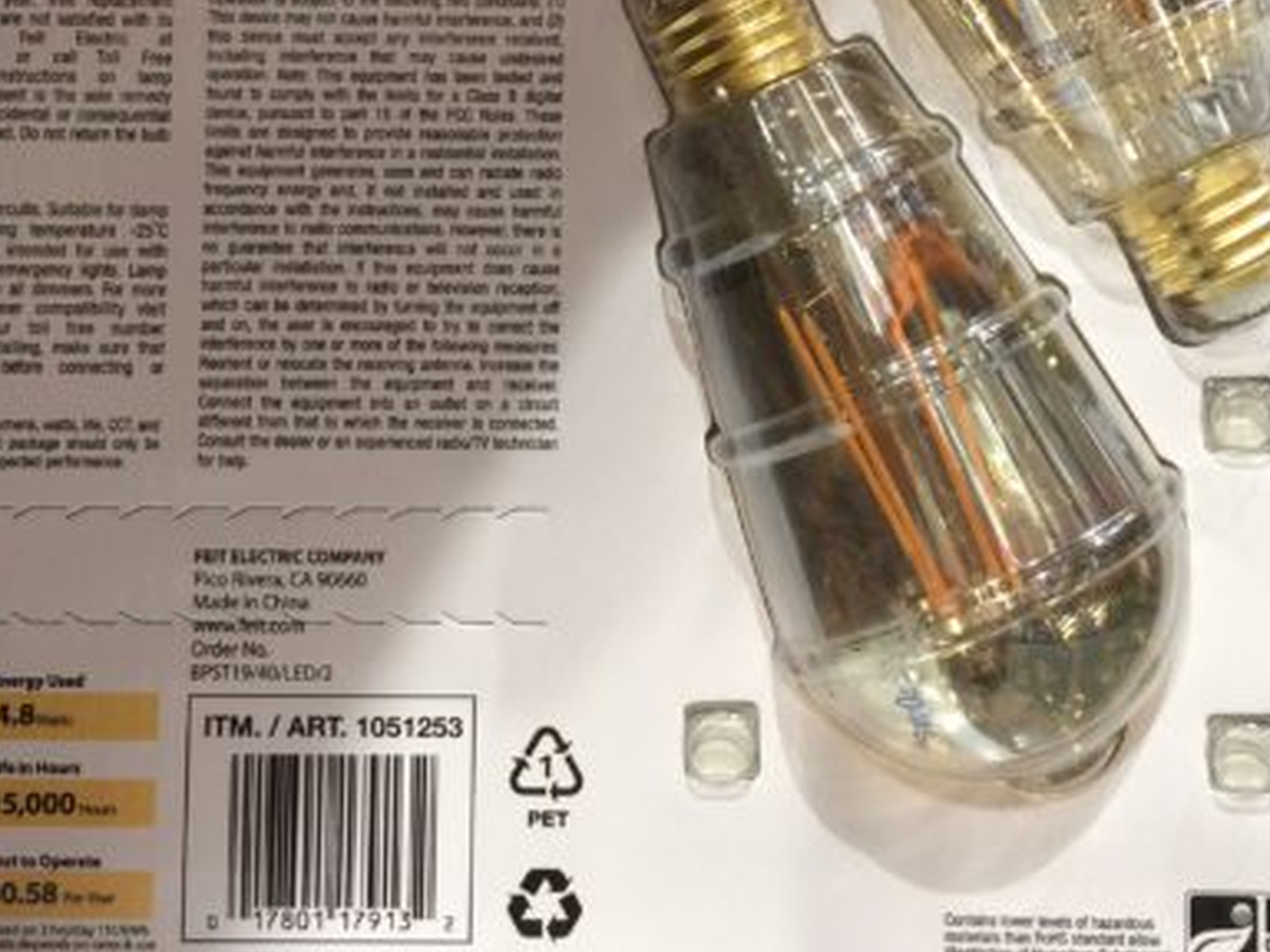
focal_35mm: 58
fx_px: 2128
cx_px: 701
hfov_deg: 33.2
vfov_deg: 24.4
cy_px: 79
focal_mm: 4.15
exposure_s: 1/30
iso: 80
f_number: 2.2
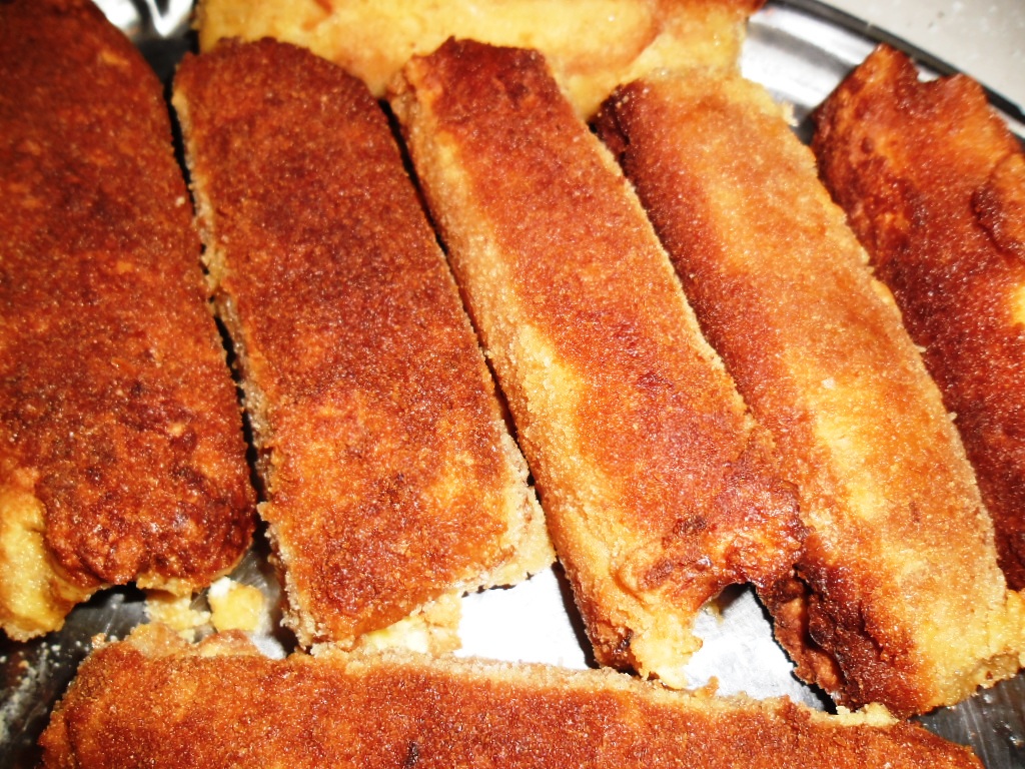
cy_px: 384
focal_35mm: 27
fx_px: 799
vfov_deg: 51.4
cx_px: 512
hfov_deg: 65.3
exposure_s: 1/45
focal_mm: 4.9
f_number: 3.5
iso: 80
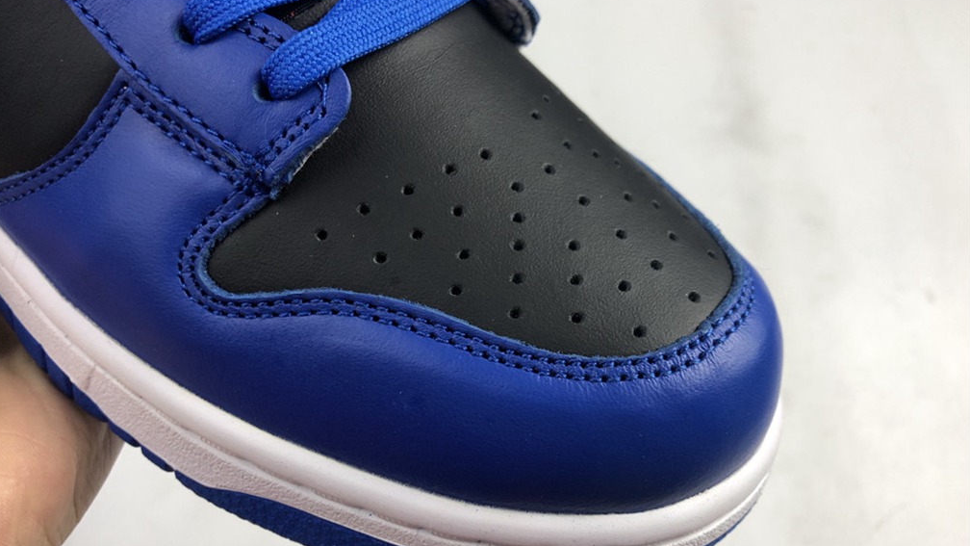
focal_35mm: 31
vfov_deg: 37.6
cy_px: 332
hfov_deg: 62.6
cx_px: 479
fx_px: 797
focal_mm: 4
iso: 25
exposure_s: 1/50
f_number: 1.8
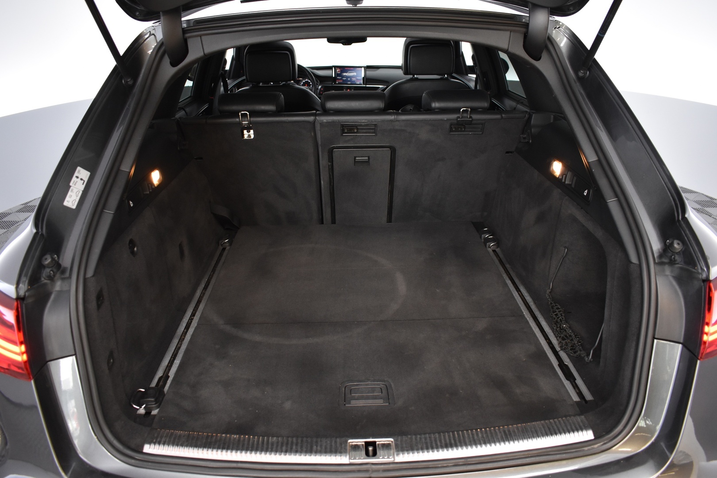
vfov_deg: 47.9
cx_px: 358
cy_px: 239
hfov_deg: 67.4
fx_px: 538
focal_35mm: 27
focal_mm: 18
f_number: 3.5
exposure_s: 1/30
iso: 1100
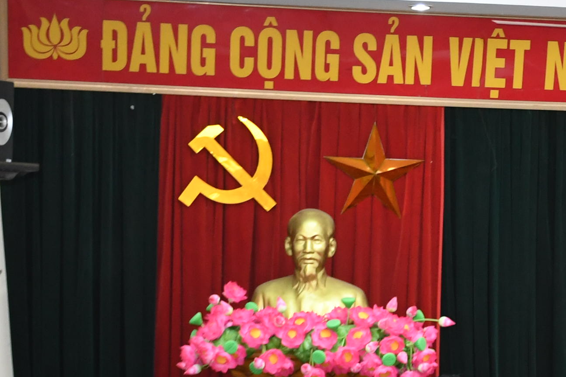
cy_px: 332
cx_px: 745
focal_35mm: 170
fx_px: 2667
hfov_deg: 11.8
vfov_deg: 8.1
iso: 1600
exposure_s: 1/200
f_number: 4.5
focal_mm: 35
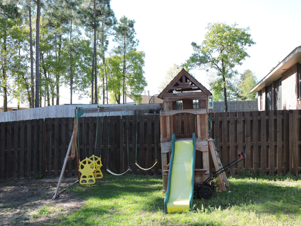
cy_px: 113
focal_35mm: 50
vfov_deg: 29.1
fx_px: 435
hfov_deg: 38.2
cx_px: 150
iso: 100
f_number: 4
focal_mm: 9
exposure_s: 1/160
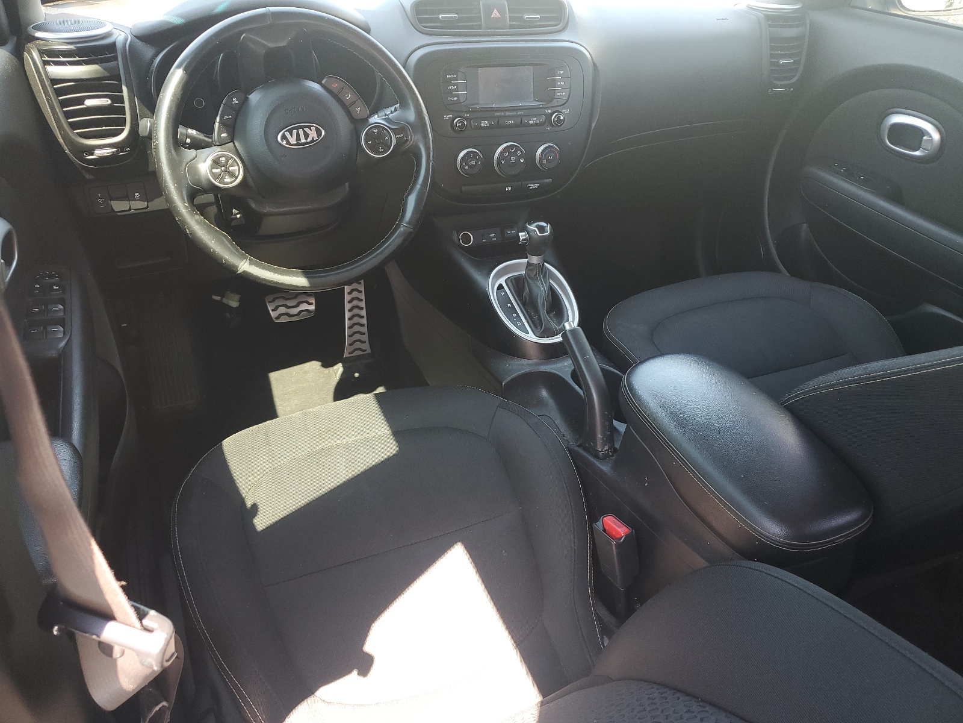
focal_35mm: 26
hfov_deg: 67.3
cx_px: 482
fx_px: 723
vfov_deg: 53.1
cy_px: 362
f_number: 1.5
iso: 79
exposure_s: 1/120
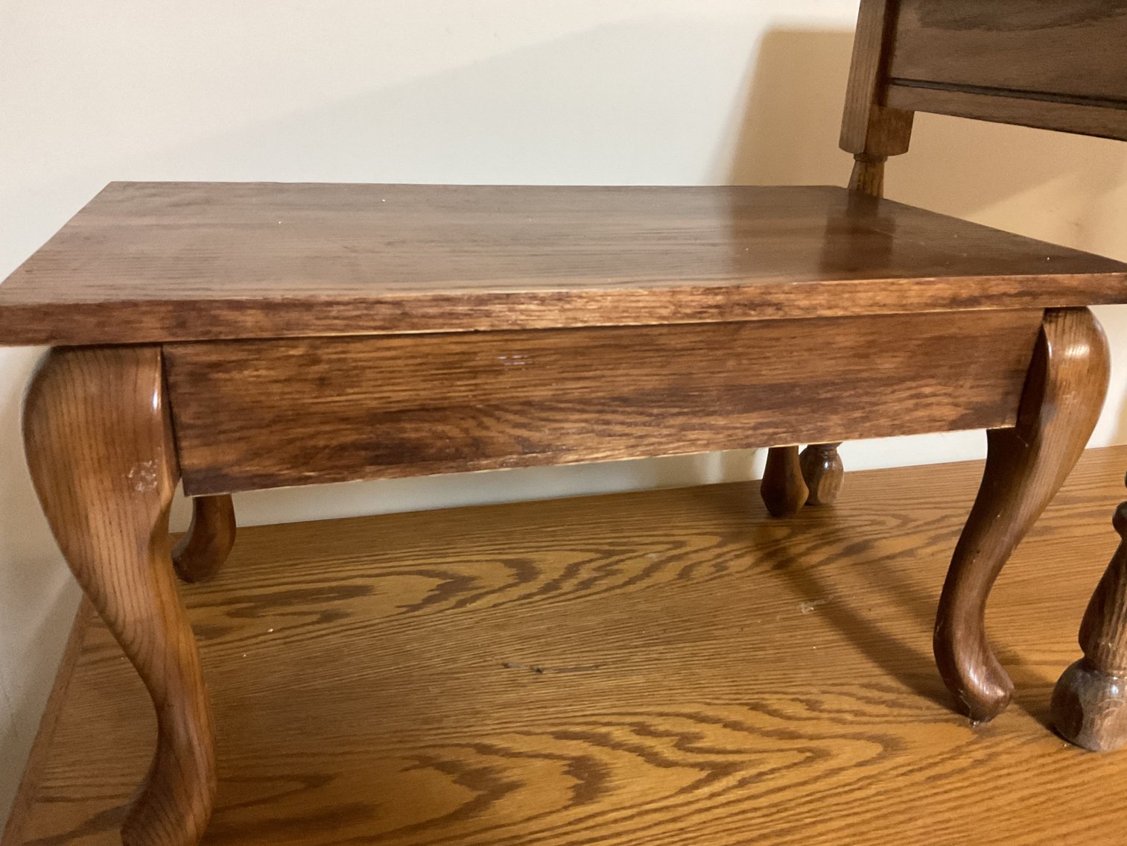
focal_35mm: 29
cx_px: 564
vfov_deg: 48.2
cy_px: 423
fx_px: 944
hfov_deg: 61.7
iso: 320
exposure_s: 1/30
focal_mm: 3
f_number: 1.8
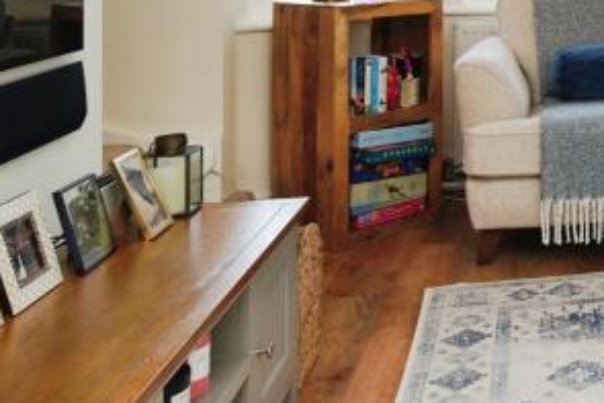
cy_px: 40
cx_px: 846
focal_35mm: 59
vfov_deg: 22.5
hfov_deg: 26.8
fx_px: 990
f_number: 8
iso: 640
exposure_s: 1/160
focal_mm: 17
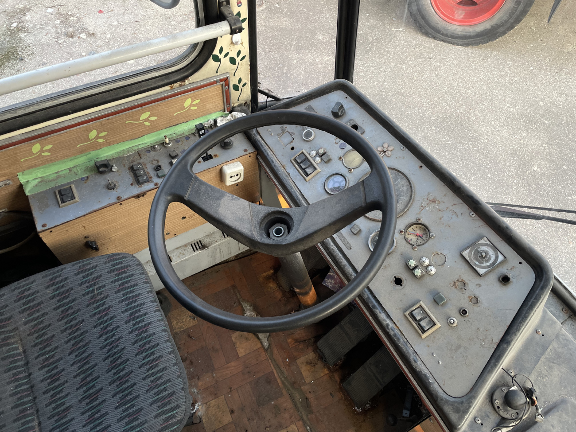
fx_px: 433
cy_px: 216
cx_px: 288
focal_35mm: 26
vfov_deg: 53.1
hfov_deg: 67.3
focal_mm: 4.2
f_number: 1.6
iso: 100
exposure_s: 1/121
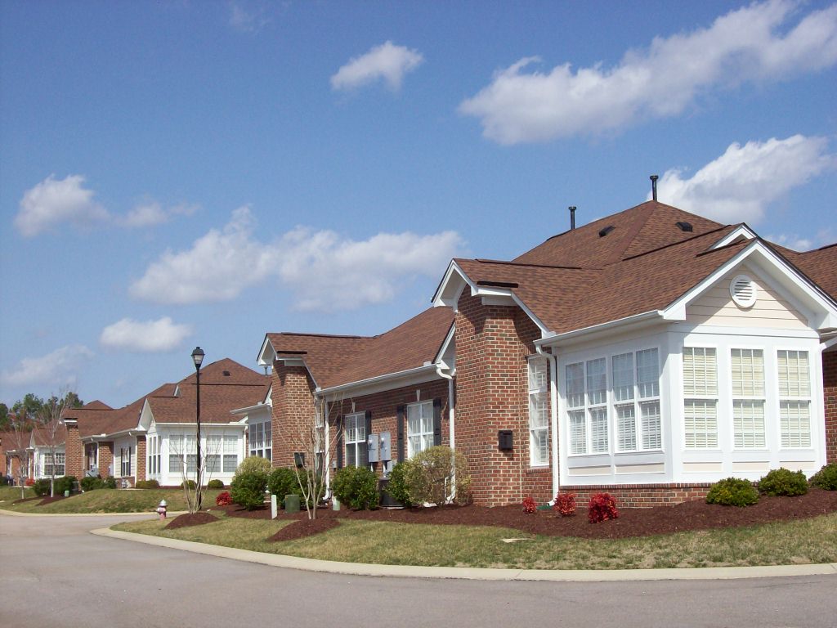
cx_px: 418
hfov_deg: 34.3
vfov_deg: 26.1
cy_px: 314
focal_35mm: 56
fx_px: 1354
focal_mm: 9.4
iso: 80
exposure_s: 1/781
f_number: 6
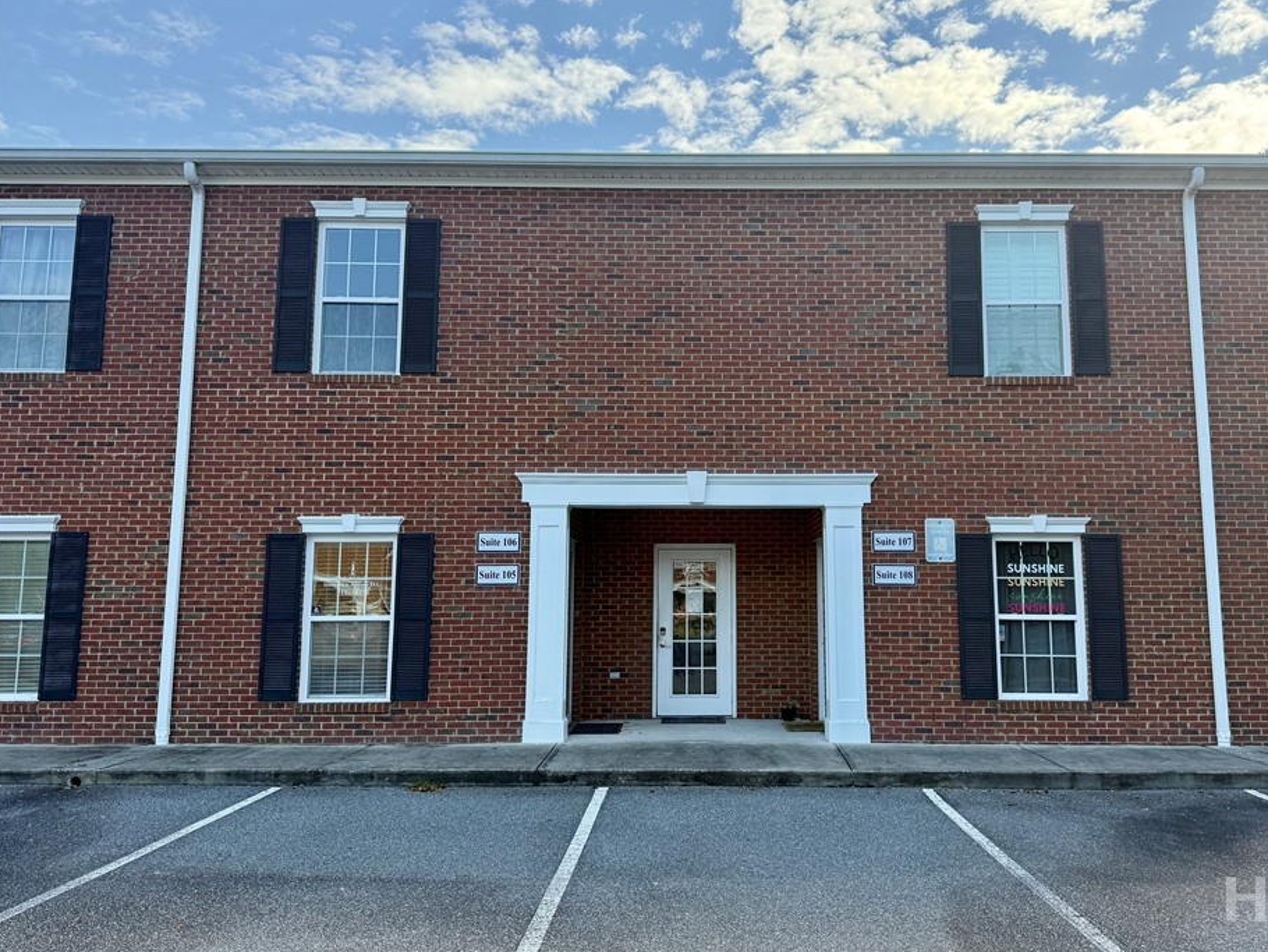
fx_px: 989
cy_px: 475
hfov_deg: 65.1
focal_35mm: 27
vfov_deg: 51.4
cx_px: 704
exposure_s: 1/920
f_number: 1.78
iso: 100
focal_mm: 6.76
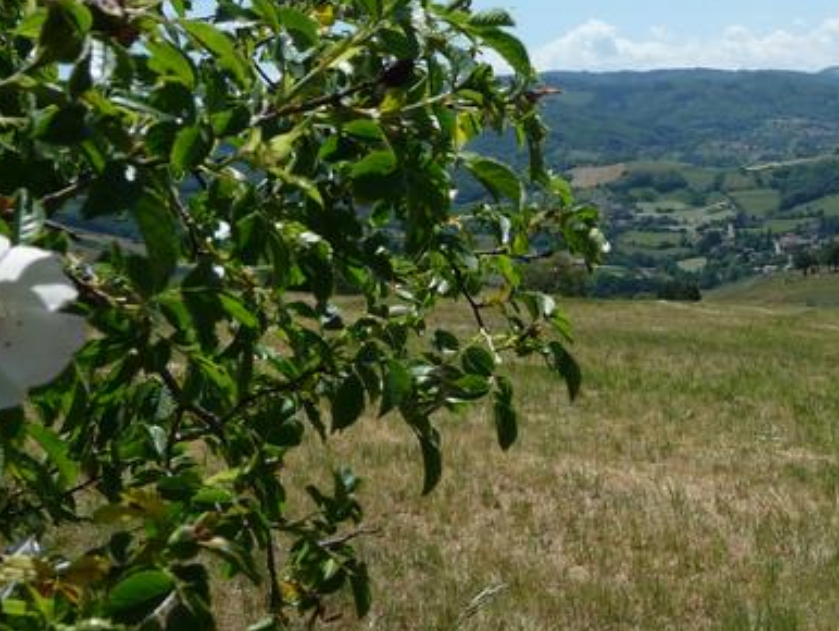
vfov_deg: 25.2
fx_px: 1407
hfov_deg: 31.2
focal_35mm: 58
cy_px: 259
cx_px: 806
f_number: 8
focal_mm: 4.7
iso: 100
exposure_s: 1/320
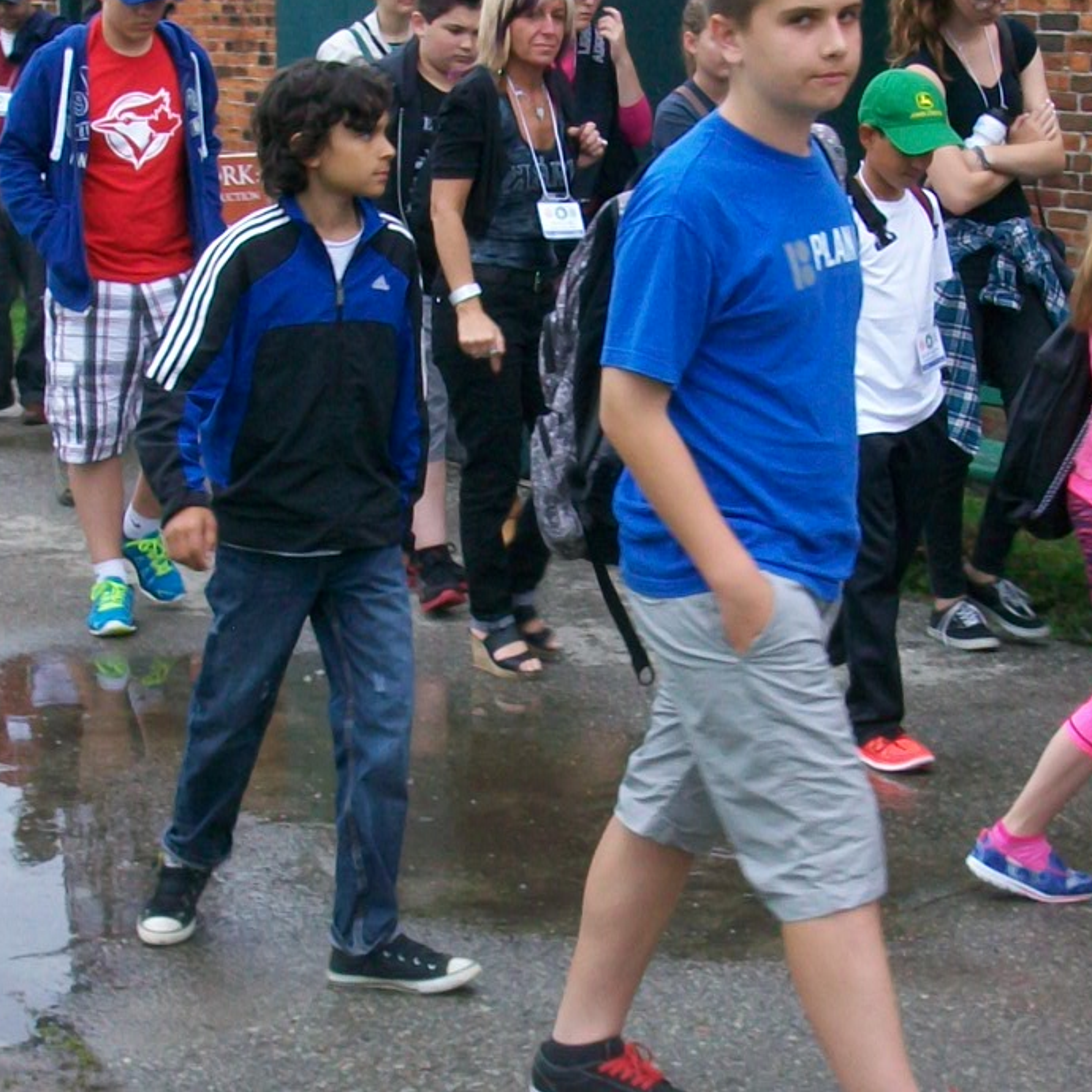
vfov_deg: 20.6
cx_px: 557
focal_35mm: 84
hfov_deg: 20.6
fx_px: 2998
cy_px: 538
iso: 64
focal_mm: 5.7
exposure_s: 1/80
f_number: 2.8
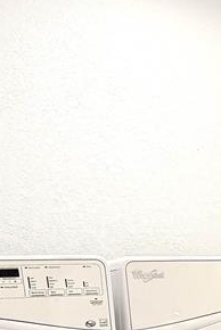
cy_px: 350
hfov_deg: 13.0
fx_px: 808
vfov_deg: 22.0
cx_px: 470
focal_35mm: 88
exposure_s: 1/120
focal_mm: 6.76
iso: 160
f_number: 1.78
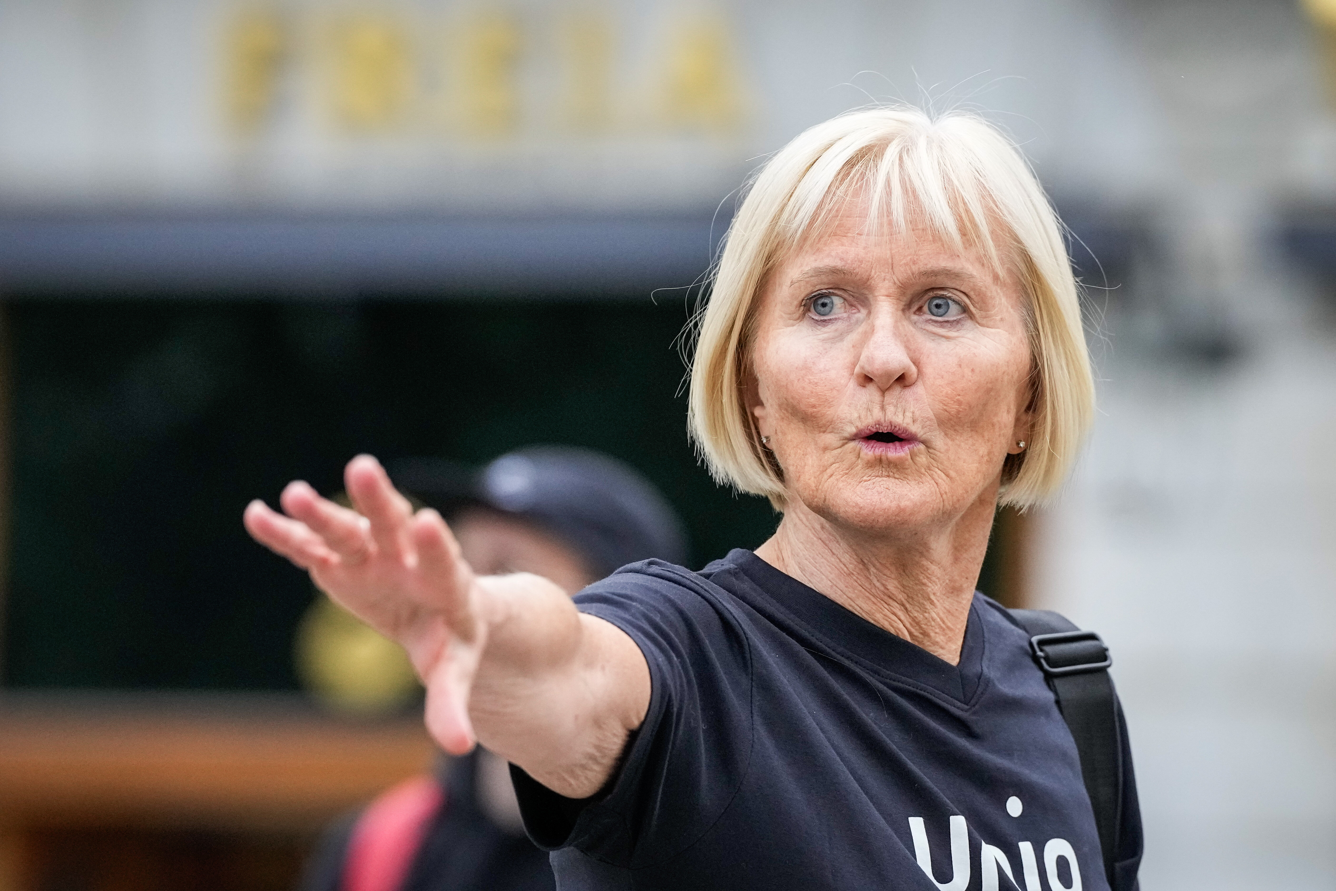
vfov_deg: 4.6
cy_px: 446
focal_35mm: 300
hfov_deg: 6.9
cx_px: 668
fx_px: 11132
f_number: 4
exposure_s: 1/800
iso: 3200
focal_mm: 200
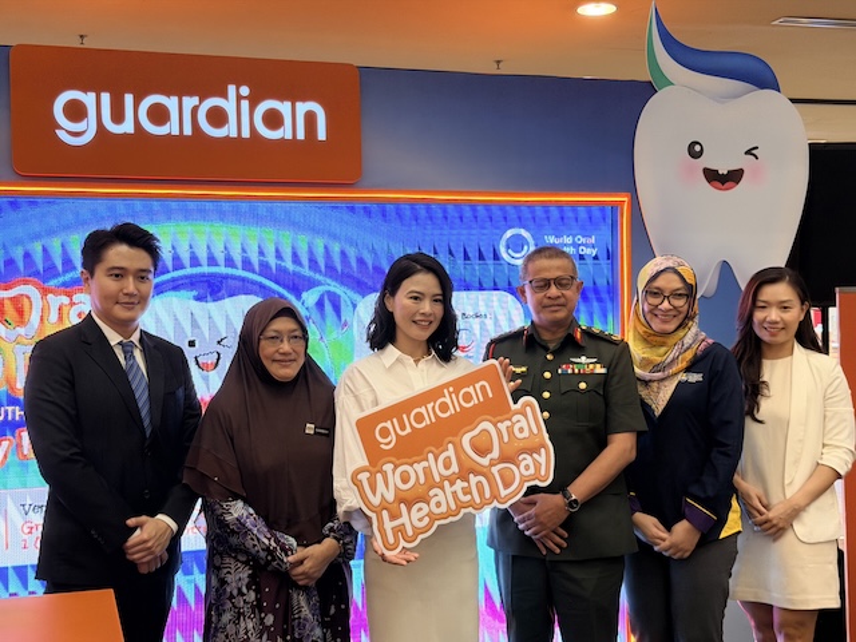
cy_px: 321
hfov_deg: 39.7
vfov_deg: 30.3
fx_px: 1187
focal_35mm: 48
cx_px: 428
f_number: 1.78
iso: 200
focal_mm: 6.76
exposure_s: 1/240
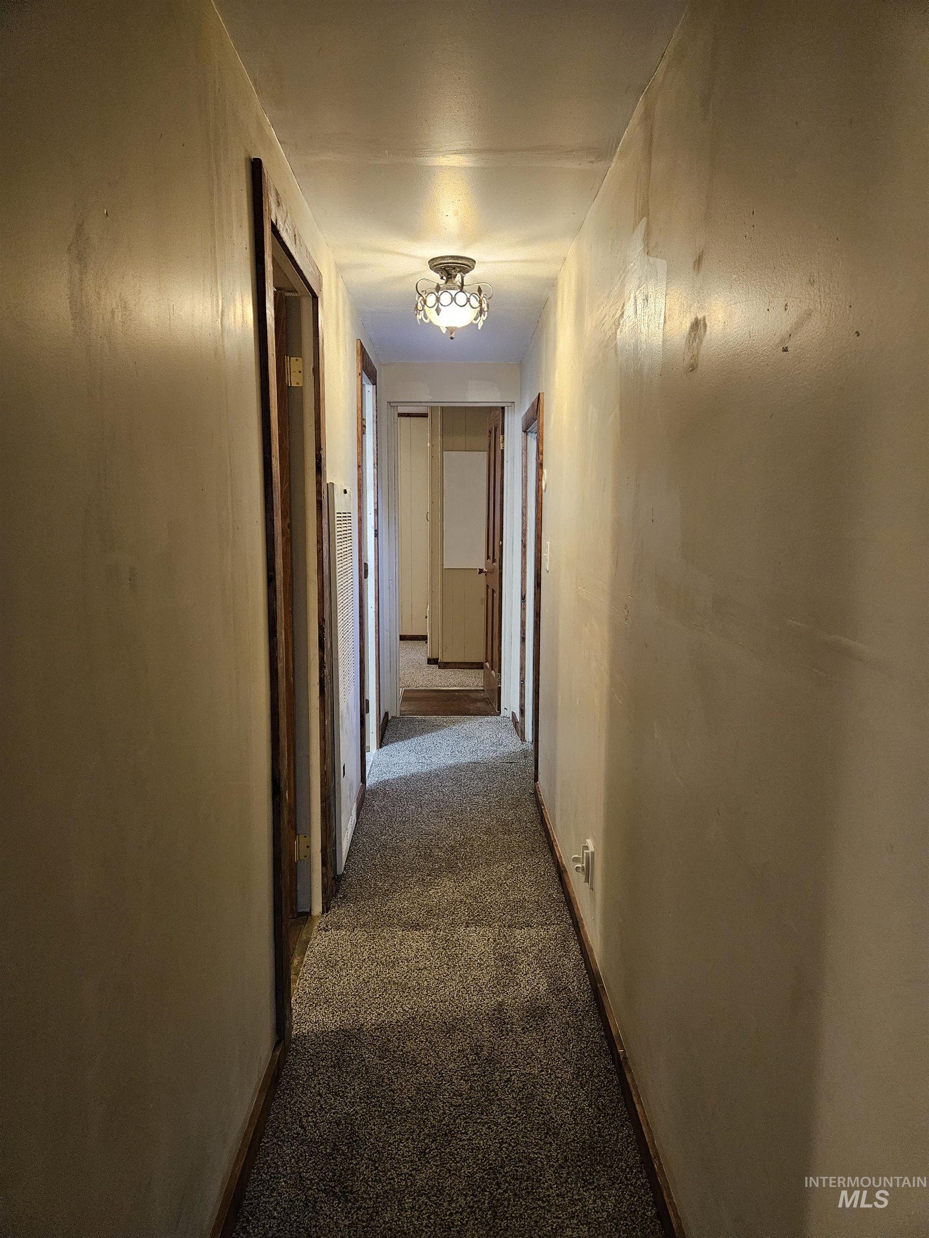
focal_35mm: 23
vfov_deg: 73.9
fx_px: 823
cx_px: 464
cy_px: 619
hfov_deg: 58.9
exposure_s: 1/60
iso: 640
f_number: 1.8
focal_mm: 5.4
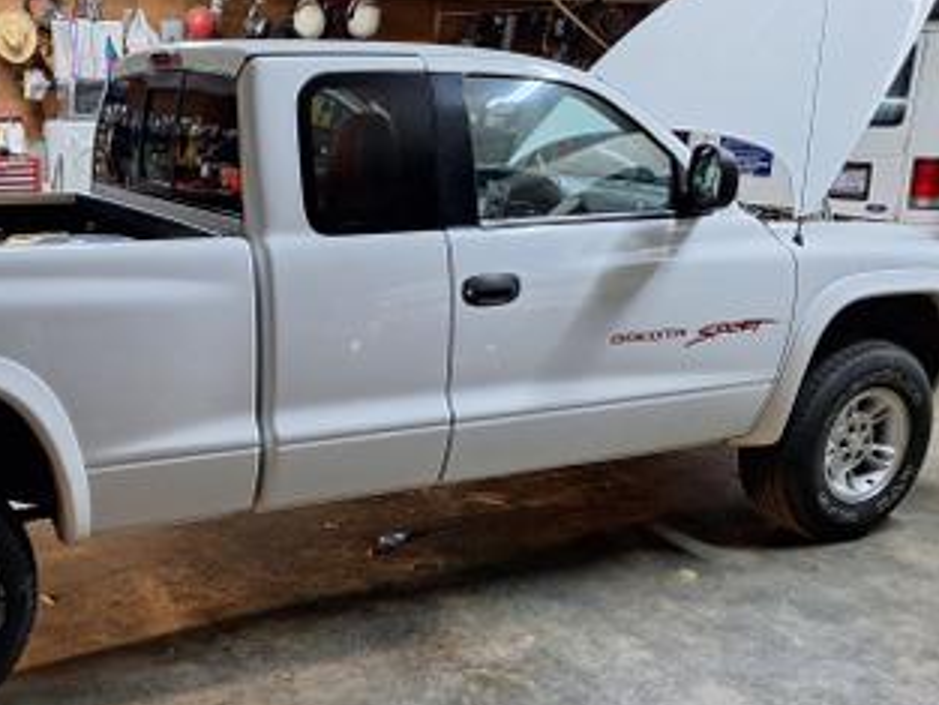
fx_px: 1004
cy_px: 360
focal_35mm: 37
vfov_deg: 38.7
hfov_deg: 47.8
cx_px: 210
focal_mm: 5.54
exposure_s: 1/30
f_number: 1.8
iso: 200
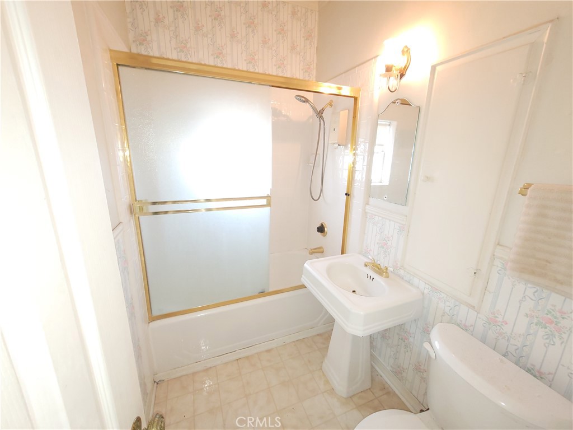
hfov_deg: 106.2
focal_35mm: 13
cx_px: 286
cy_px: 215
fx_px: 215
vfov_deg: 89.9
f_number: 2.2
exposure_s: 1/30
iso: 400
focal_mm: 2.2
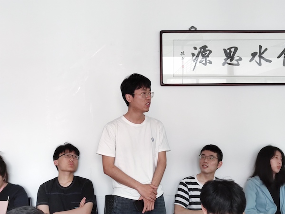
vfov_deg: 29.7
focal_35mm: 49
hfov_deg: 38.9
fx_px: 403
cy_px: 107
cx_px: 142
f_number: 1.69
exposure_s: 1/100
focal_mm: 6.72
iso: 353
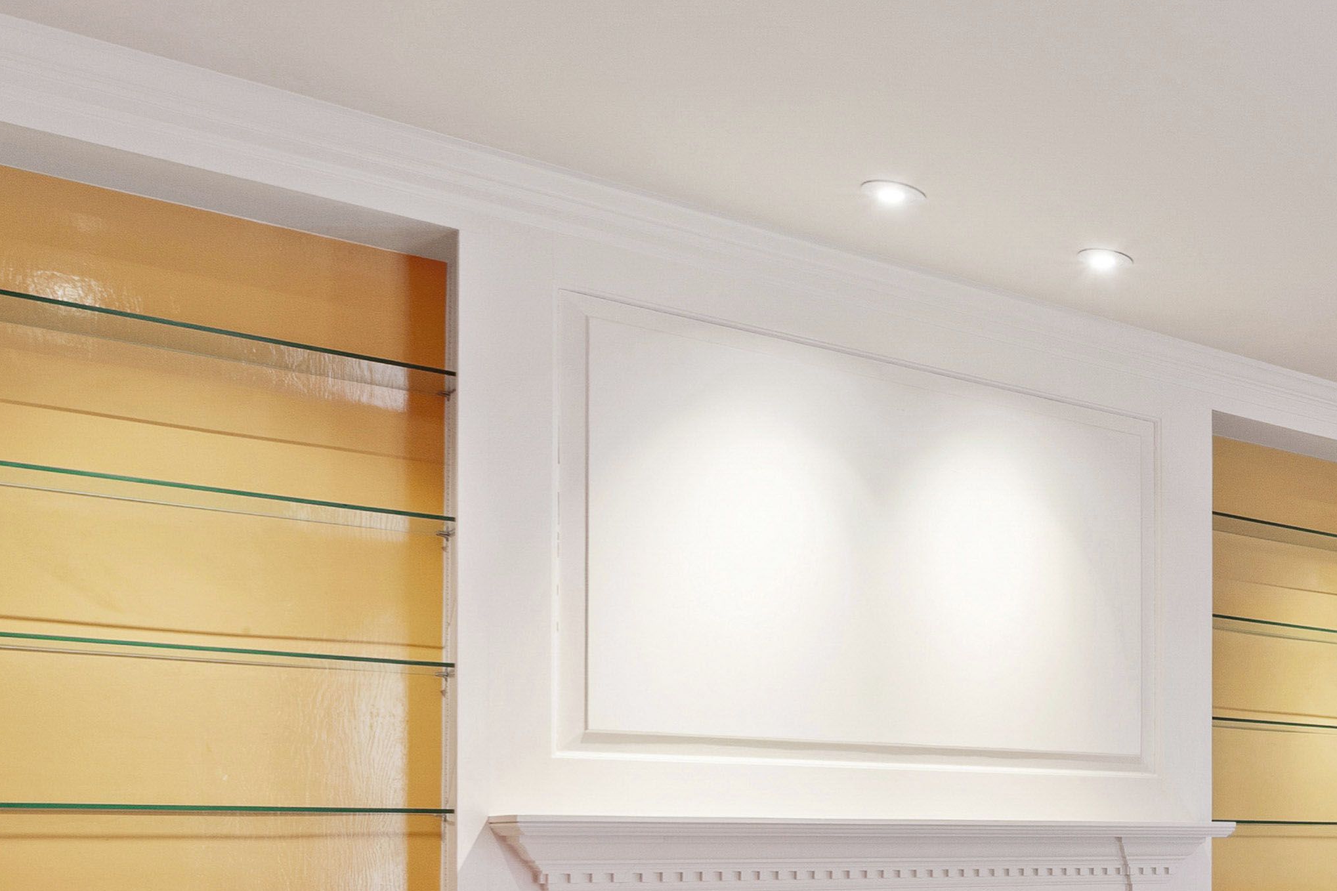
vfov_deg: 31.1
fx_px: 1523
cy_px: 804
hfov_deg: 33.8
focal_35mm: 41
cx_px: 1749
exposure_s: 1.6
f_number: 8
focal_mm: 10
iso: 100
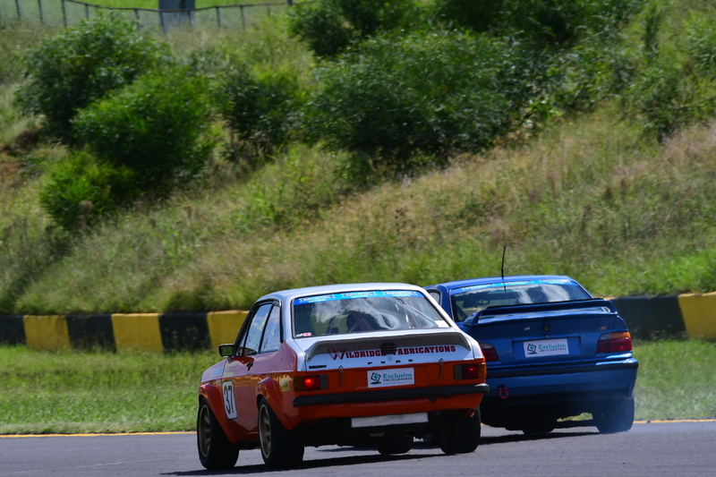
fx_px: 11334
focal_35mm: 570
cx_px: 358
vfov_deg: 2.4
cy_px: 238
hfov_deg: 3.6
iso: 400
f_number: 13
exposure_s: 1/500
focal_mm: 380
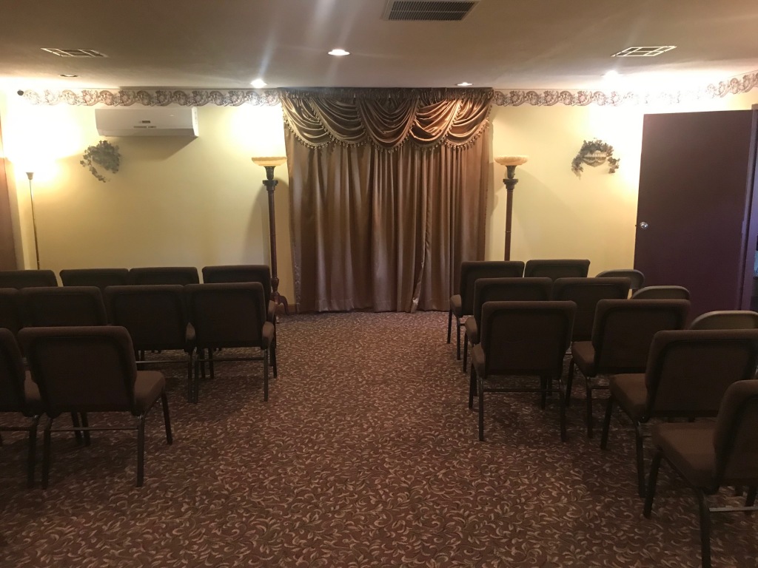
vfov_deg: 49.7
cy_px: 284
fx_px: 613
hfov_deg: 63.4
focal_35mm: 28
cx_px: 379
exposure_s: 1/12
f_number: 1.8
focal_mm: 3.99
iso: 100
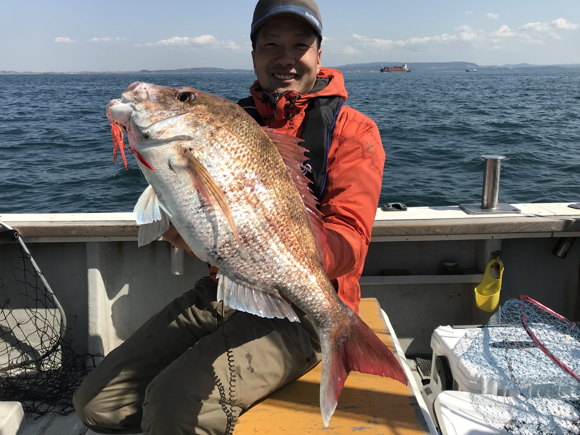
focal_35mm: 28
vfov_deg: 49.7
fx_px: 469
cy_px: 218
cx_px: 290
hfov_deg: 63.4
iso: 20
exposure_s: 1/2591
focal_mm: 3.99
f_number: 1.8
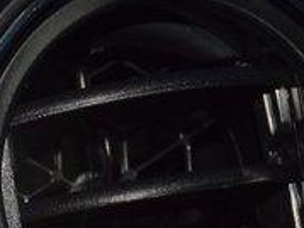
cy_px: 169
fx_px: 3177
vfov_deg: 4.1
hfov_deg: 5.4
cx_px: -88
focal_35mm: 362
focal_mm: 70
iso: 100
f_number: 8
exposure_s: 1/125
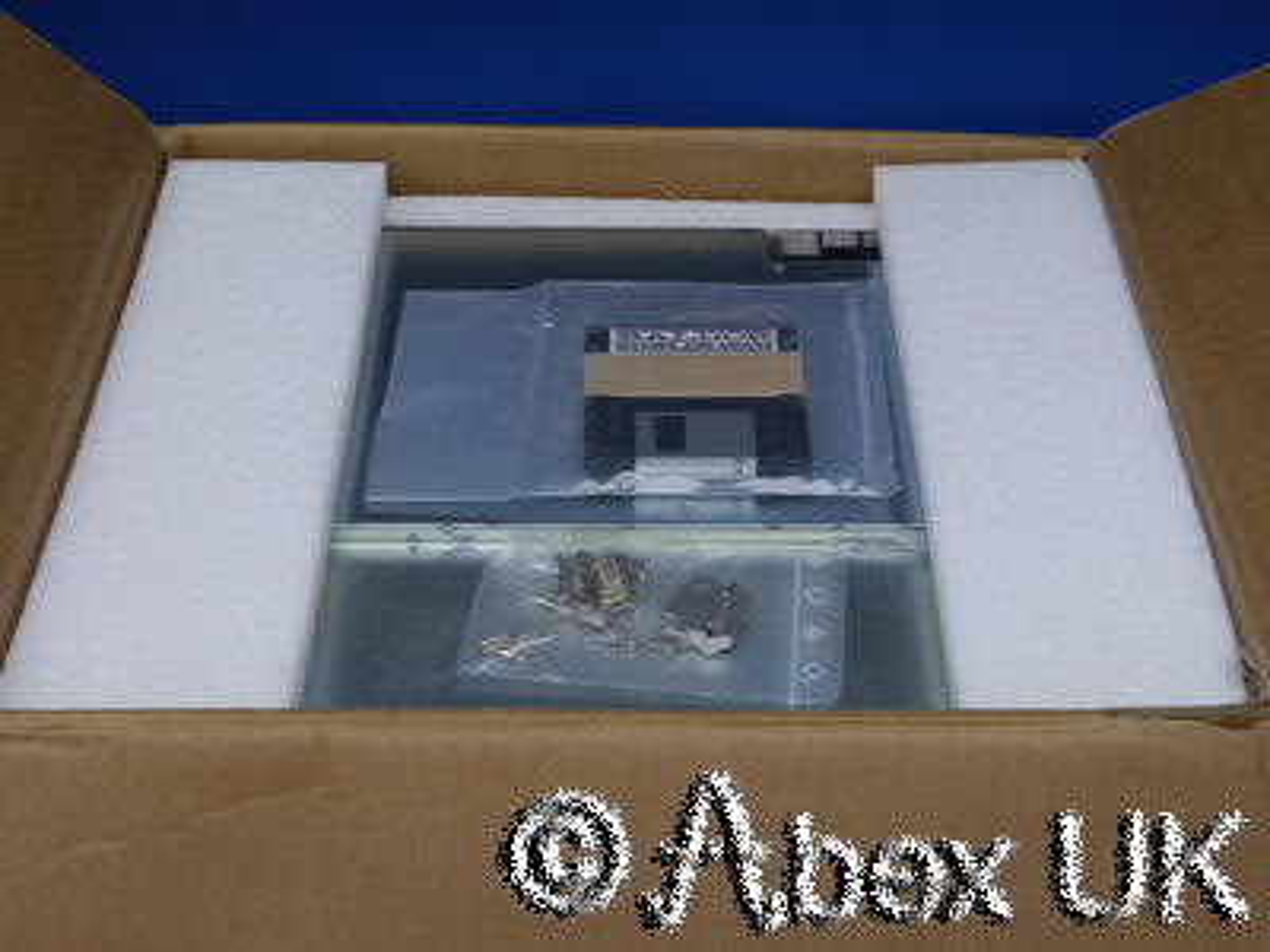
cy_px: 476
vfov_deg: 24.4
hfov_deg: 32.2
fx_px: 2201
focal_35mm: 60
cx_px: 635
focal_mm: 30
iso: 400
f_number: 7.1
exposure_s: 1/60
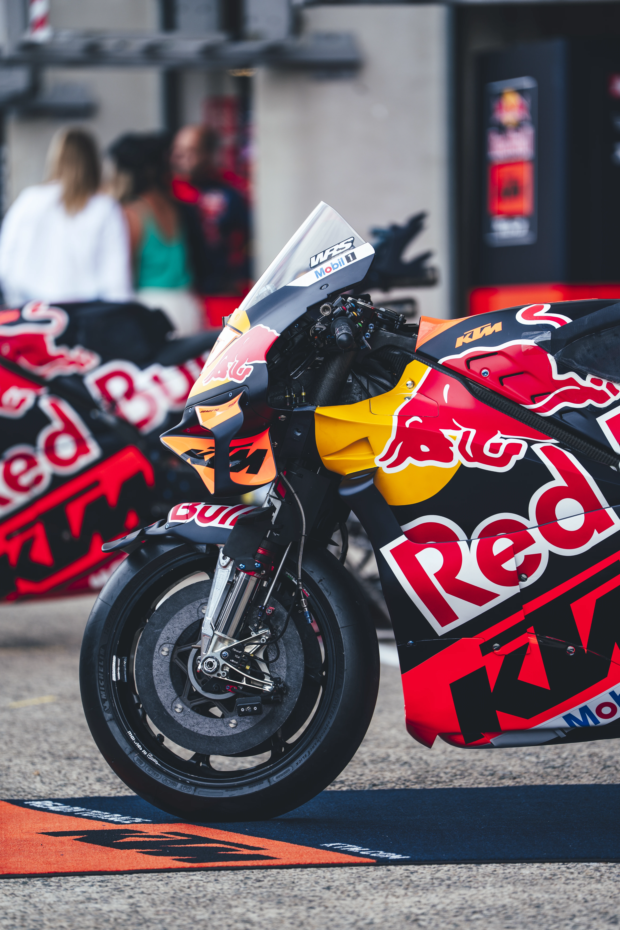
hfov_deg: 6.9
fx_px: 5166
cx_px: 310
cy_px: 465
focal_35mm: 200
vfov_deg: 10.3
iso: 100
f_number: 2.8
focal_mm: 200
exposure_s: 1/400
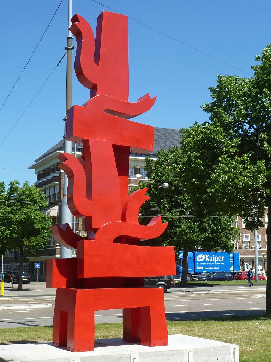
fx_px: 574
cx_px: 136
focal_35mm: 55
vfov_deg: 34.9
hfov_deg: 26.6
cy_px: 181
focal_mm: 9.1
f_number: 3.9
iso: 80
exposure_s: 1/400
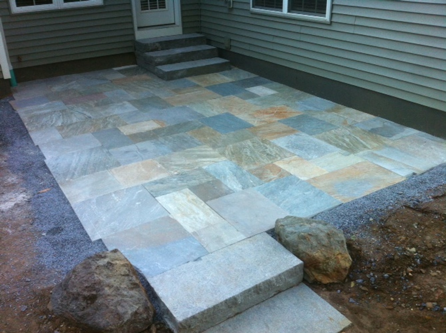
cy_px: 166
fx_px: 450
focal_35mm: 35
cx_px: 223
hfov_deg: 52.7
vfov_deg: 40.6
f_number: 2.8
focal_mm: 3.85
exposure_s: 1/120
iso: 100
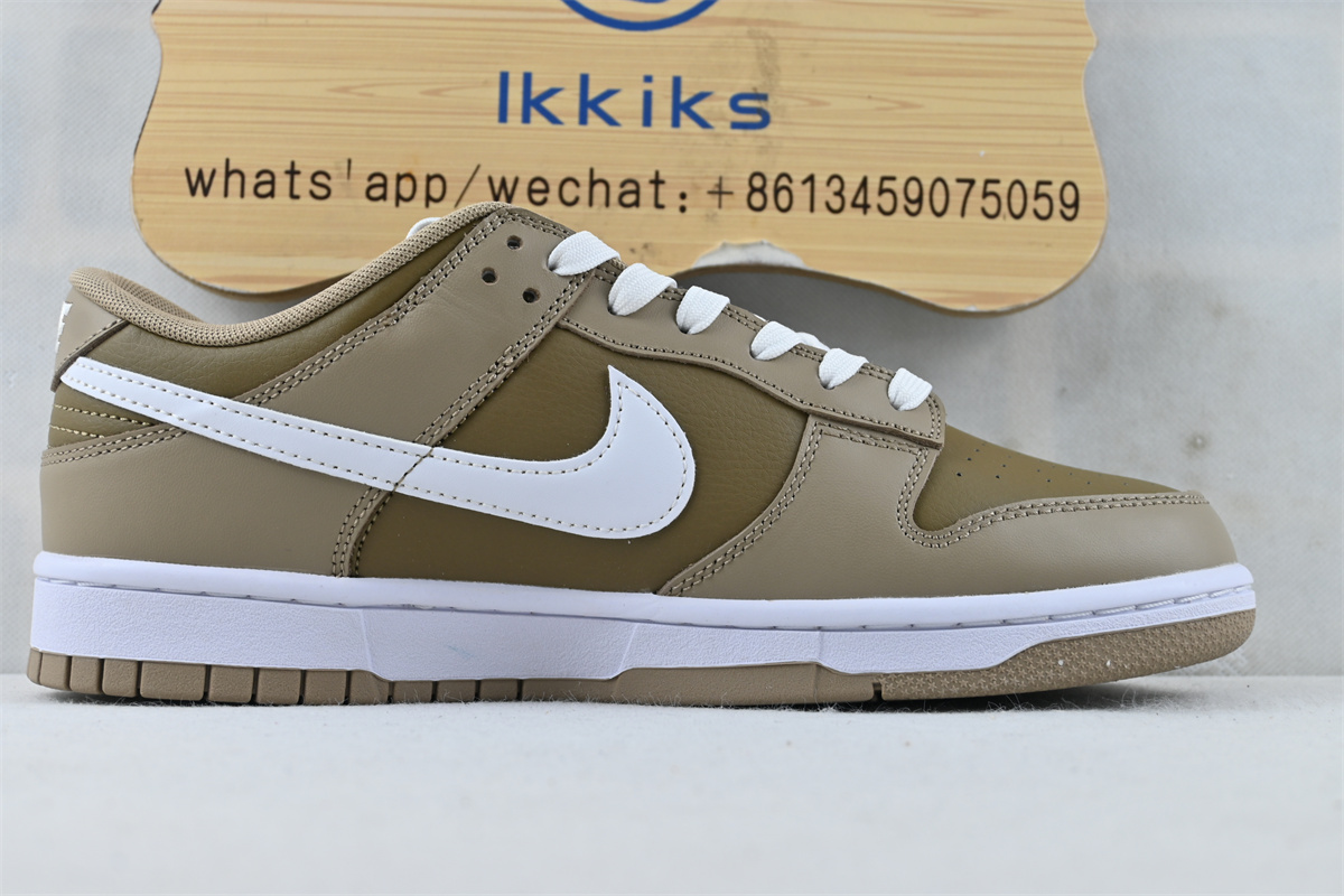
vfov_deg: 25.1
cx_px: 672
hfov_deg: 36.9
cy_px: 448
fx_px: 2016
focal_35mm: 54
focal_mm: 36
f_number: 5.3
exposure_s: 1/50
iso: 100
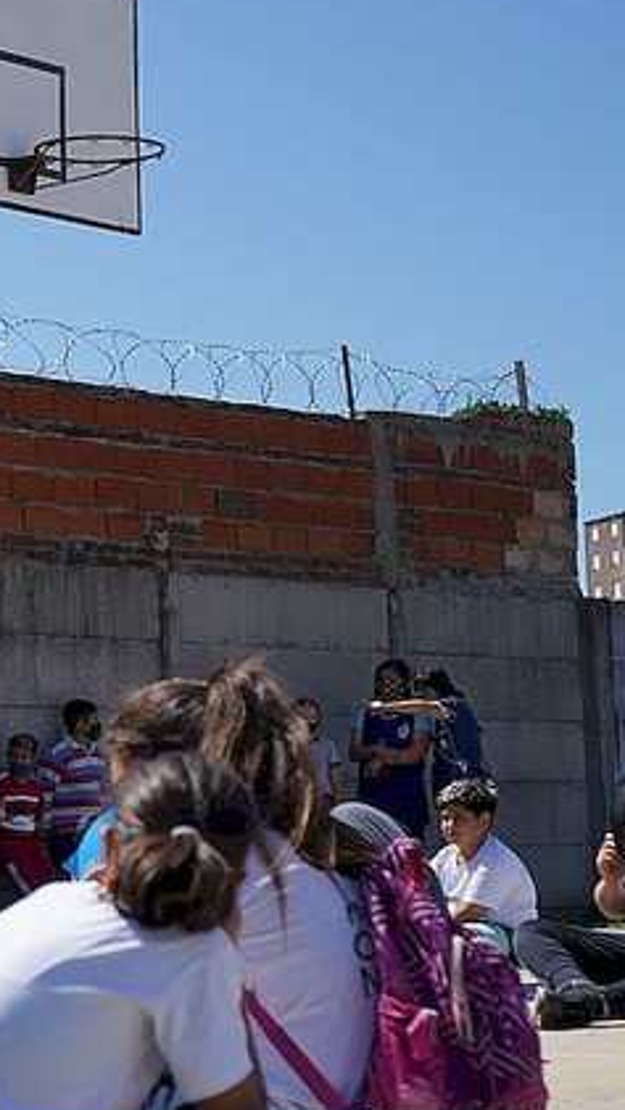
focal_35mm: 91
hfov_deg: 12.8
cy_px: 514
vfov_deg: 23.4
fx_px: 2679
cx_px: -232
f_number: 4.5
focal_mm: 42
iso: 100
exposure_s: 1/1250
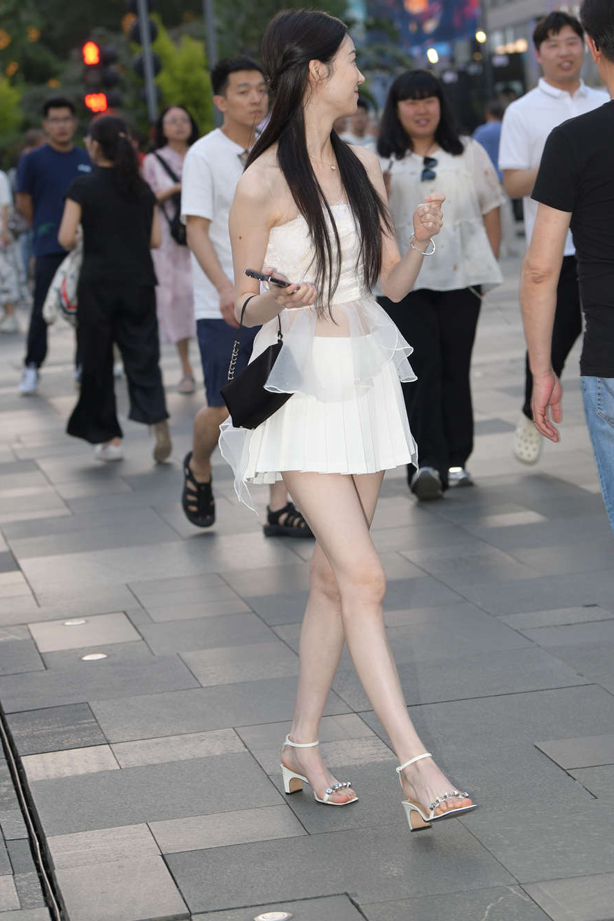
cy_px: 336
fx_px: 3122
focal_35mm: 122
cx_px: 336
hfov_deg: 11.2
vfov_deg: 16.8
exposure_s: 1/200
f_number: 4.5
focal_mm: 90
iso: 500
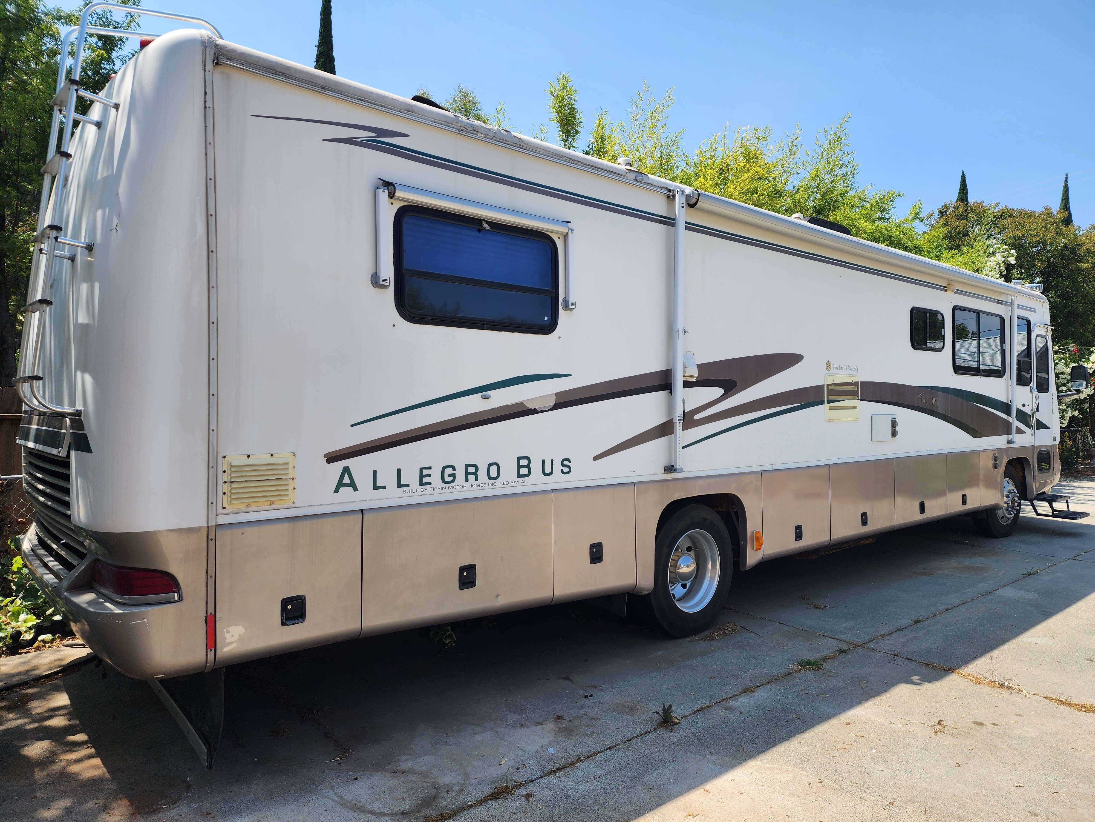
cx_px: 548
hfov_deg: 73.9
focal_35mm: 23
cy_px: 411
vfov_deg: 58.9
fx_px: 728
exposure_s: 1/647
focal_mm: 6.4
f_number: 1.8
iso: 12
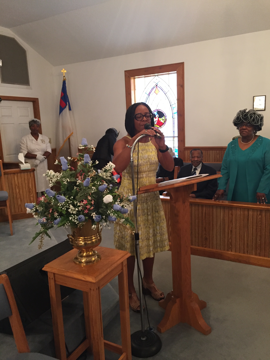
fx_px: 302
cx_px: 135
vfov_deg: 61.7
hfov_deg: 48.2
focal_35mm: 29
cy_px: 180
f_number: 2.2
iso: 160
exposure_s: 1/30
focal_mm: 4.15
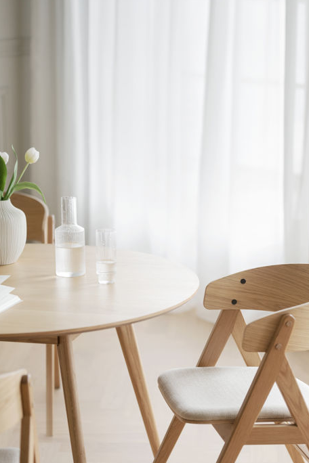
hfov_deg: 11.5
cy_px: 278
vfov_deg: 17.2
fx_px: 1532
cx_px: 198
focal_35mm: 119
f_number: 1.8
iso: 320
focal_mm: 85
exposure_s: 1/50
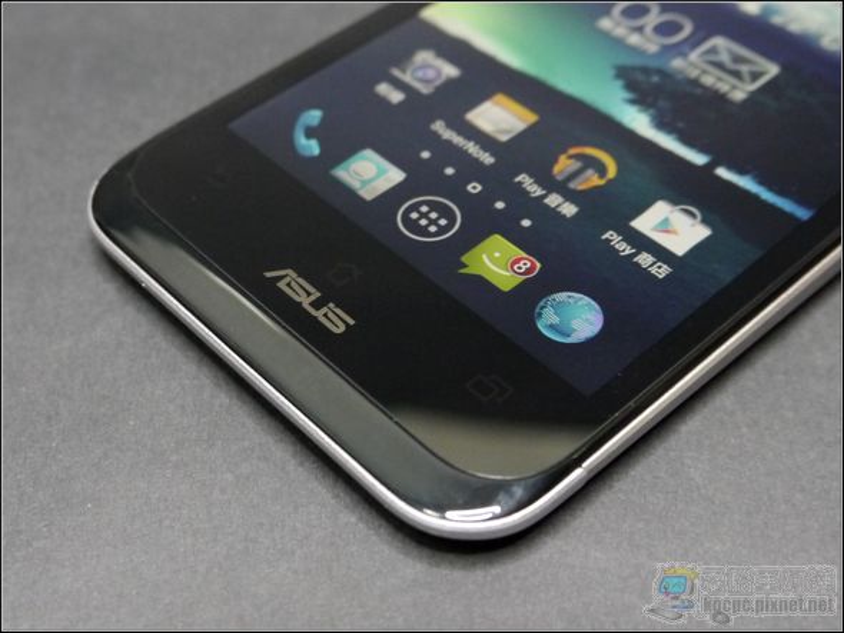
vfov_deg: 49.8
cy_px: 316
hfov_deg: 63.4
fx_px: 683
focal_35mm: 28
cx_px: 422
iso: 1600
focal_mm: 14
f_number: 3.5
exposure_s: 1/40
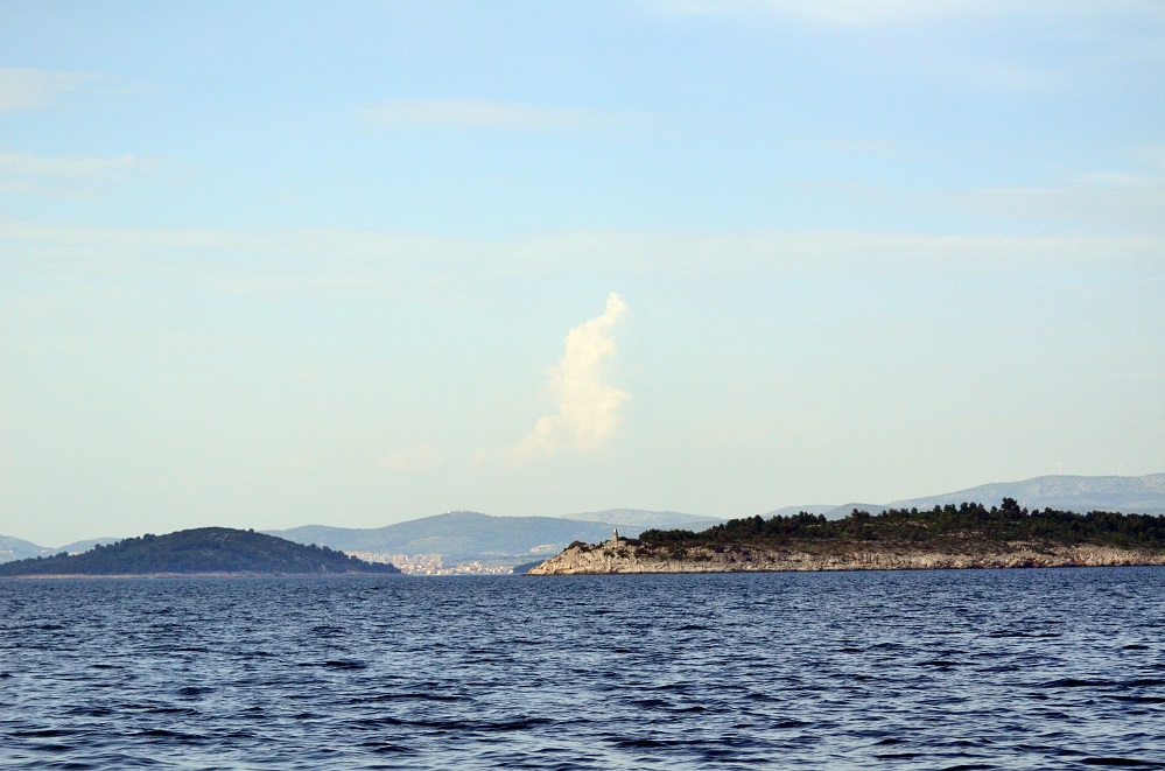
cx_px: 582
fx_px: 3390
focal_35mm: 105
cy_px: 386
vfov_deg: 13.0
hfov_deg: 19.5
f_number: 4.5
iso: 800
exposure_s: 1/6400
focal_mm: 70
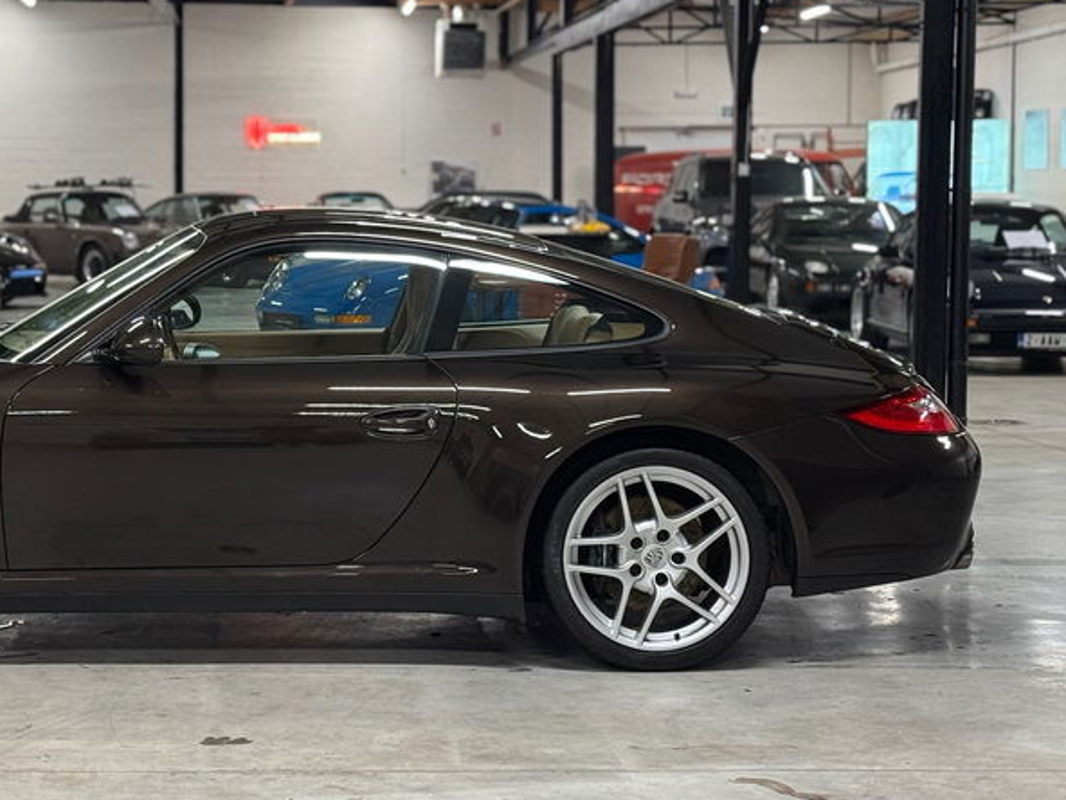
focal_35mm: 83
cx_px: 294
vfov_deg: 17.8
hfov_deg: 23.4
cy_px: 308
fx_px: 2556
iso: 125
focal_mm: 6.76
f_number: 1.78
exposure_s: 1/50
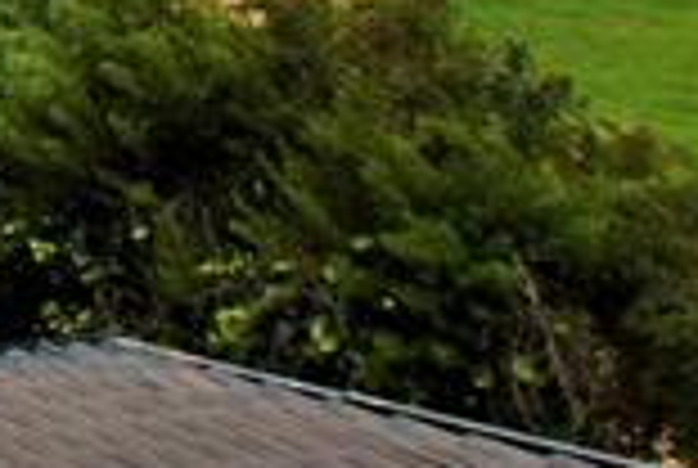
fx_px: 1807
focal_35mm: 93
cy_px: -713
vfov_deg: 11.6
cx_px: -707
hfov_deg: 16.5
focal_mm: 12
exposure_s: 1/200
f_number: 7.1
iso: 100
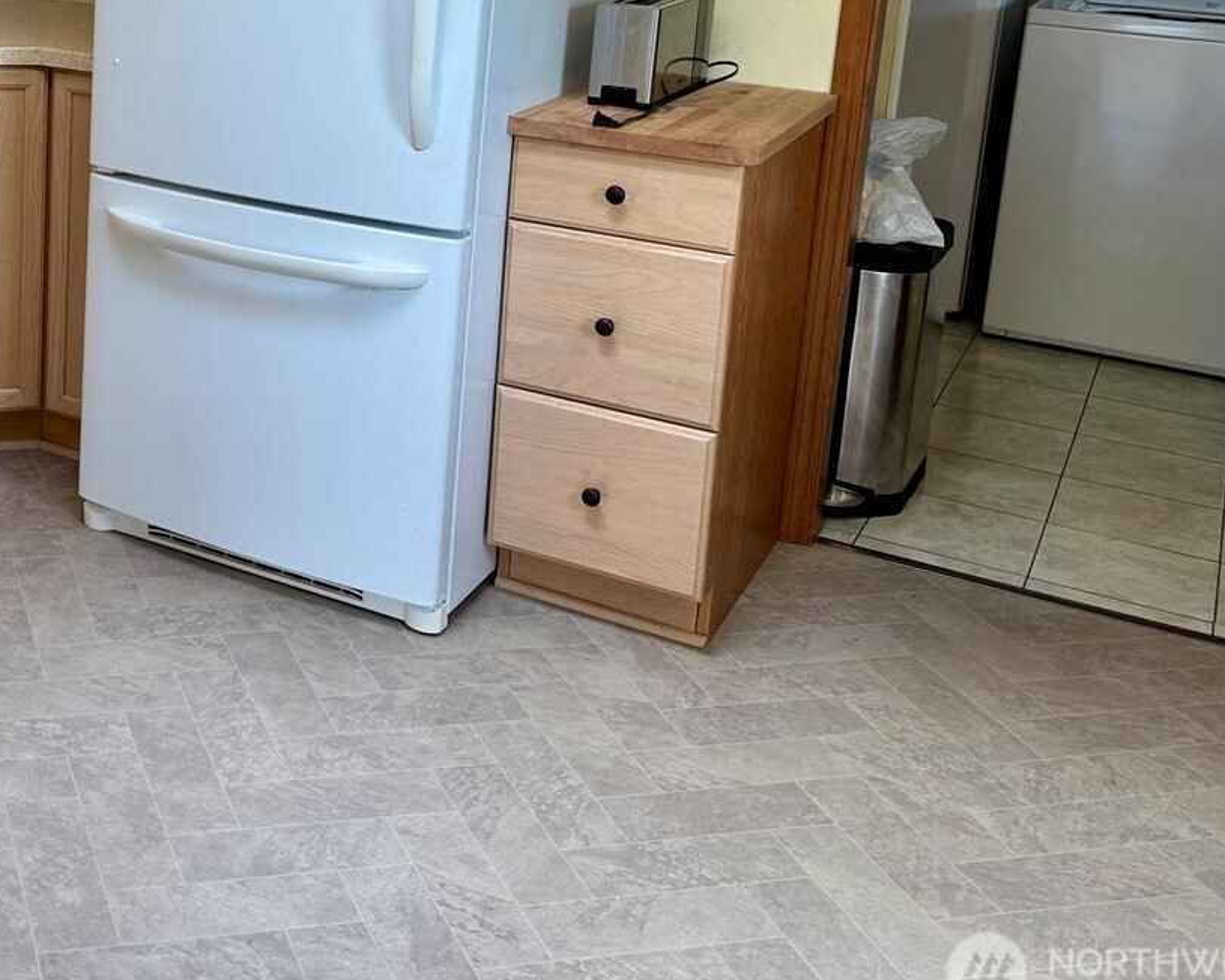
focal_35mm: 46
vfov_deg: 31.5
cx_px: 134
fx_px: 1668
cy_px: 131
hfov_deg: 37.8
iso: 80
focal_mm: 6.76
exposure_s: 1/120
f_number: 1.78
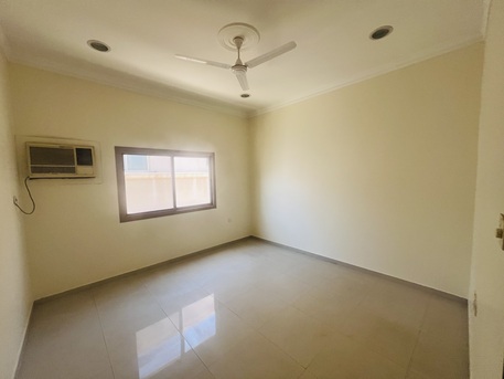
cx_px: 252
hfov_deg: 106.2
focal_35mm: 13
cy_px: 190
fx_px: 189
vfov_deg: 89.9
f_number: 1.8
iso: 160
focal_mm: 1.57
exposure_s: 1/99
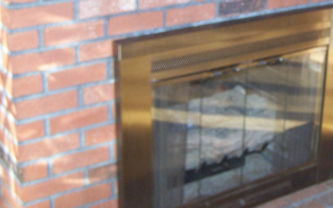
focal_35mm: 74
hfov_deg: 27.3
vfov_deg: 17.5
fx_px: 672
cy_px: 51
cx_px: 269
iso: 140
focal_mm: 6.3
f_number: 2.8
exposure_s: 1/60
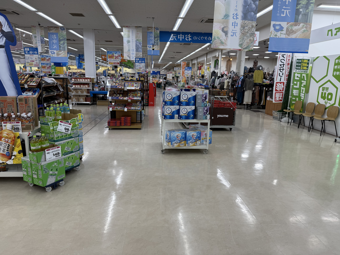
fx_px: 236
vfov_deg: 56.8
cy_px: 128
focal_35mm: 24
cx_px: 170
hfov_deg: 71.6
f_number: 1.78
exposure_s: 1/213
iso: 80
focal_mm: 6.76
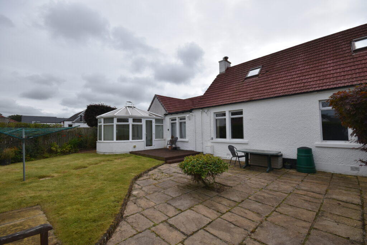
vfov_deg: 77.3
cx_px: 184
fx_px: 153
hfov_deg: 100.4
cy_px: 122
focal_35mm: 15
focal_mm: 10
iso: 200
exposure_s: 1/400
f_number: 10
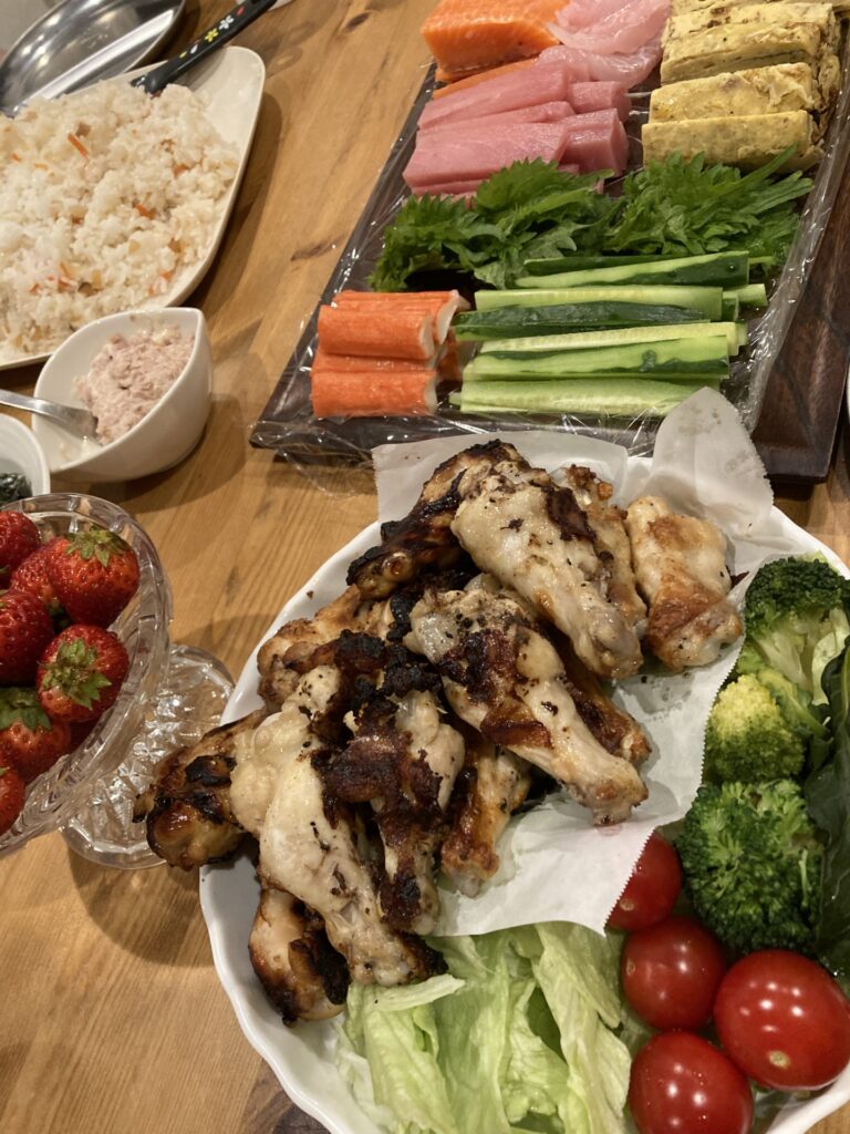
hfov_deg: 49.7
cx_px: 425
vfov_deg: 63.4
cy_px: 567
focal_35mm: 28
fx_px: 917
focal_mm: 3.99
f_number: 1.8
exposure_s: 1/50
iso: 250
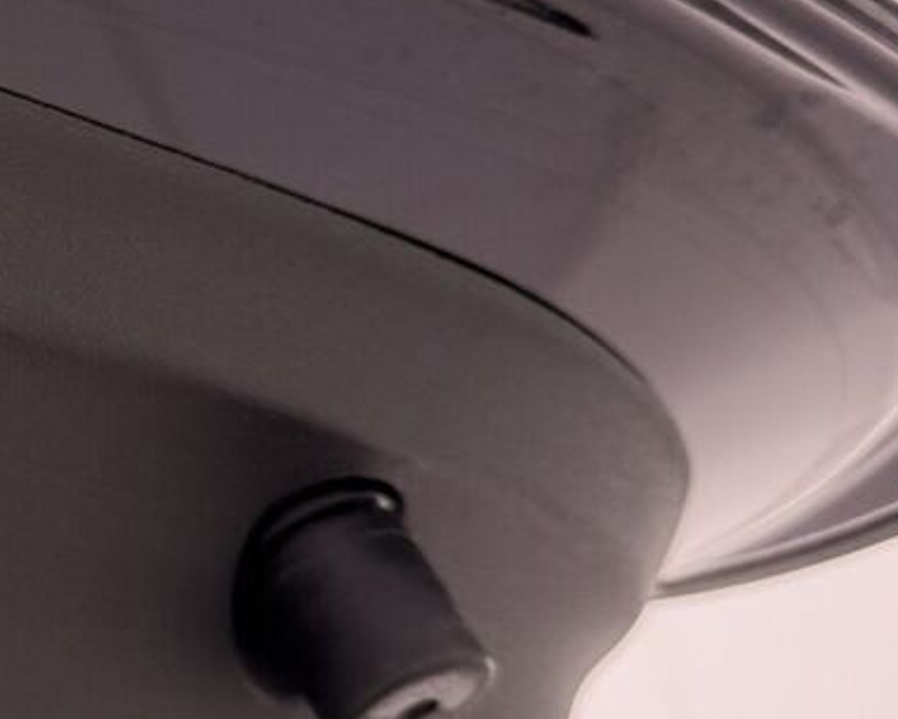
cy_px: 215
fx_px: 2791
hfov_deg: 15.1
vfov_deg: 14.6
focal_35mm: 105
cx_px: -866
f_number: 1.78
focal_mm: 6.76
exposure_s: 1/50
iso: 125
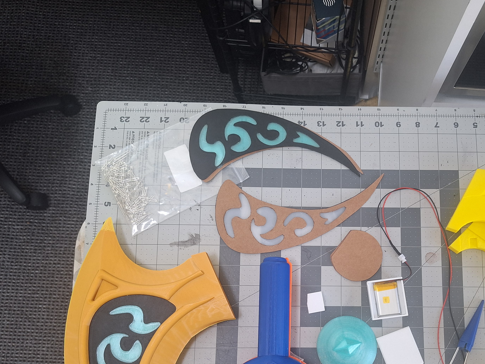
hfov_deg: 52.7
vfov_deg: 40.8
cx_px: 331
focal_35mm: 34
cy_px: 264
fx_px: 476
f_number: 1.8
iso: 100
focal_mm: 5.54
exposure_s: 1/40
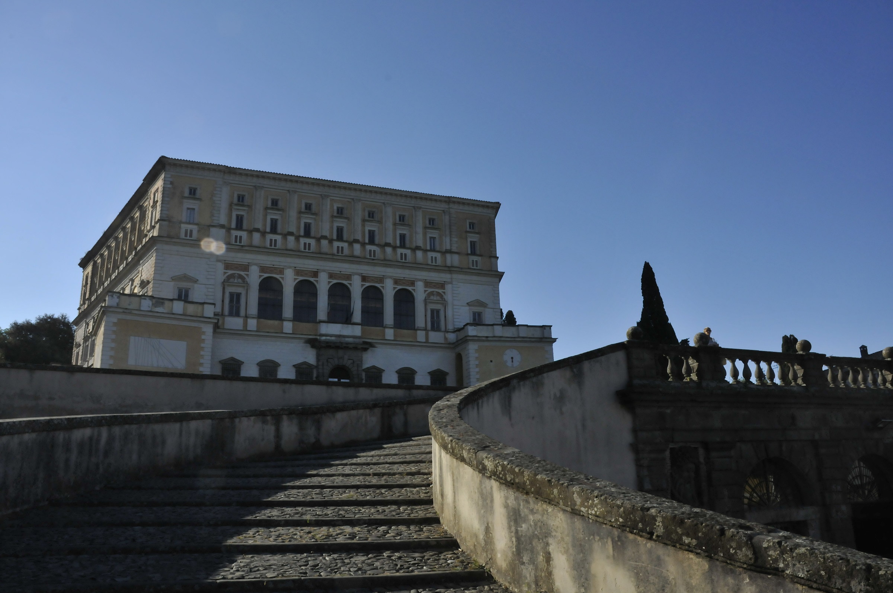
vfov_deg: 47.8
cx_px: 446
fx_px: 669
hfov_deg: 67.4
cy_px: 296
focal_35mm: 27
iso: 800
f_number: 13
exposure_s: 1/640
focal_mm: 18
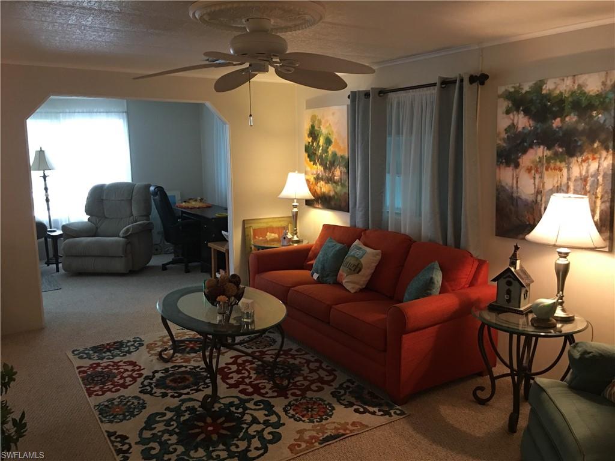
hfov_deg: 61.7
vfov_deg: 48.2
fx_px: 515
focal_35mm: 29
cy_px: 230
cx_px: 308
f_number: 2.2
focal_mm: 4.15
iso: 100
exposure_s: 1/15
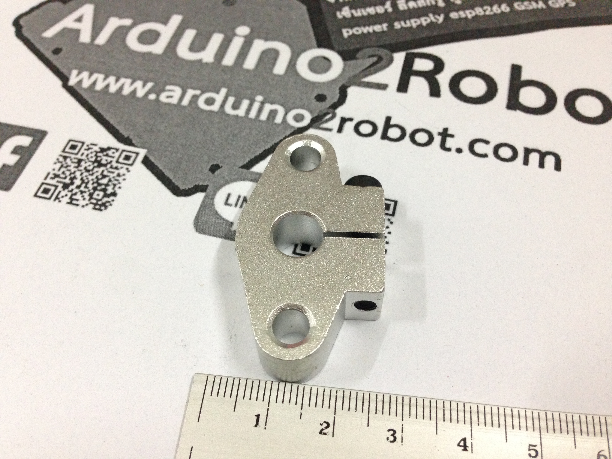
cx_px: 306
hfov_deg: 55.4
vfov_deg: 42.9
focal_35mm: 33
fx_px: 583
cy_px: 230
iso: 250
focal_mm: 4.12
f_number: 2.4
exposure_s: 1/20
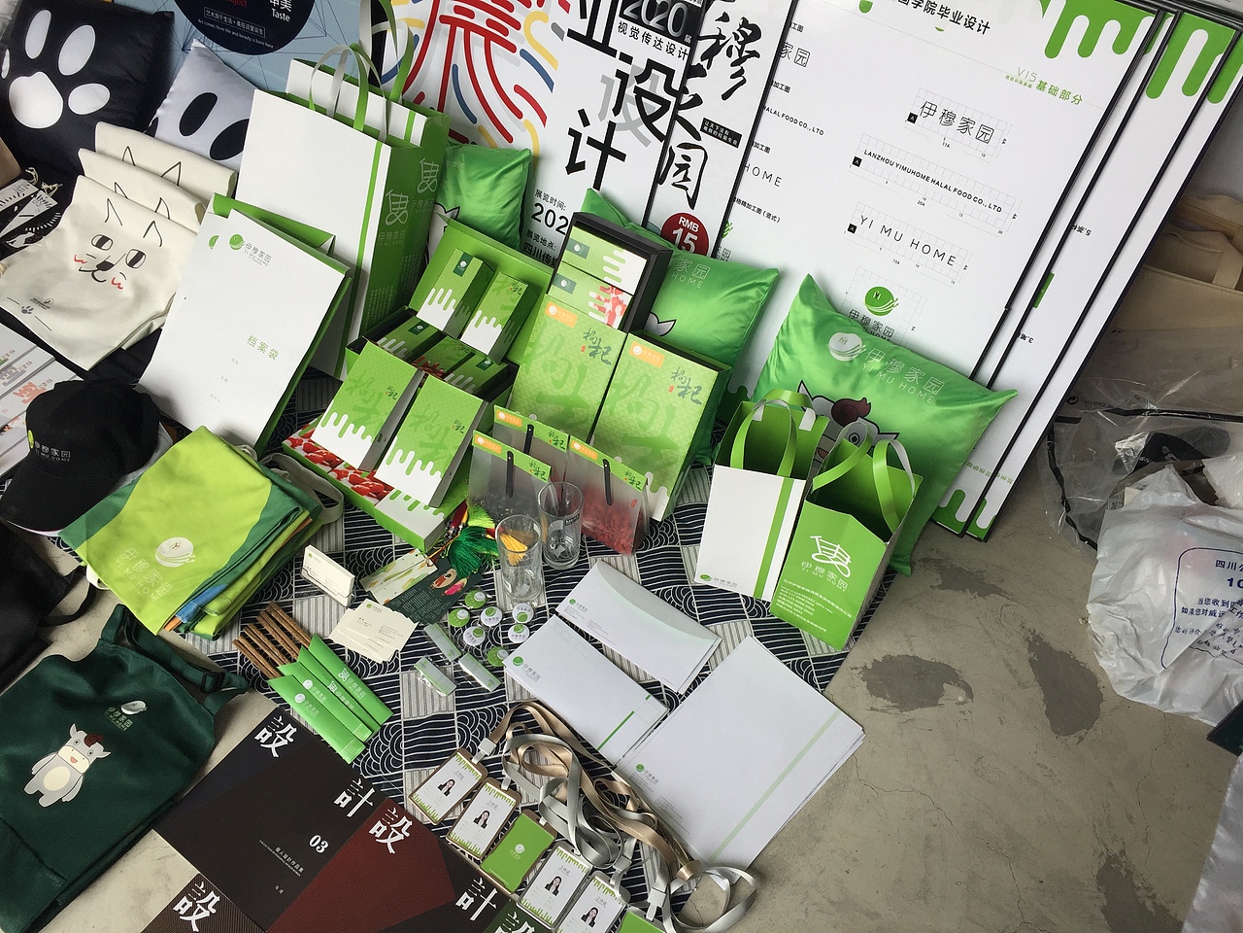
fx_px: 1041
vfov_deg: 48.2
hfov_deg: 61.7
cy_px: 466
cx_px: 622
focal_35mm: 29
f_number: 2.2
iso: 32
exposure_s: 1/262
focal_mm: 4.15
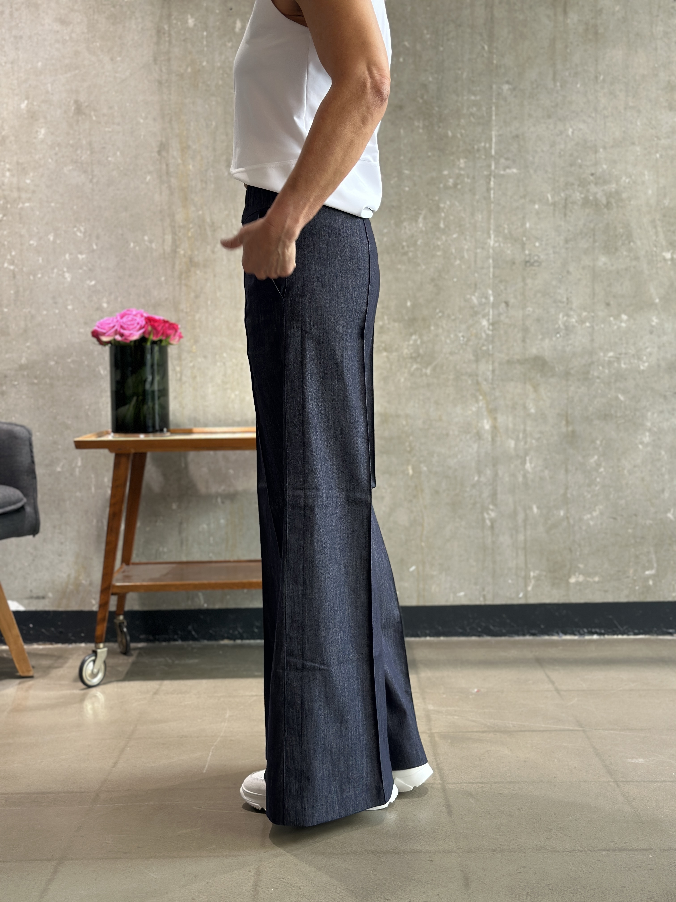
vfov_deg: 39.7
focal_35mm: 48
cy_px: 451
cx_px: 338
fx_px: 1250
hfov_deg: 30.3
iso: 100
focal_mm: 6.86
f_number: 1.78
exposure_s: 1/129
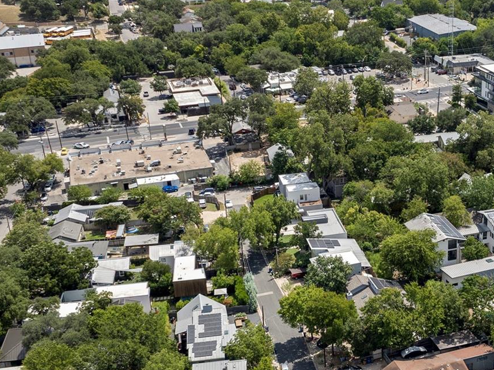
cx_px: 410
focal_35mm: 57
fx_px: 813
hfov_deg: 32.7
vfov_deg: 25.6
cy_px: 224
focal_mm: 12.29
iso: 100
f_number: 5
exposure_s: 1/1250
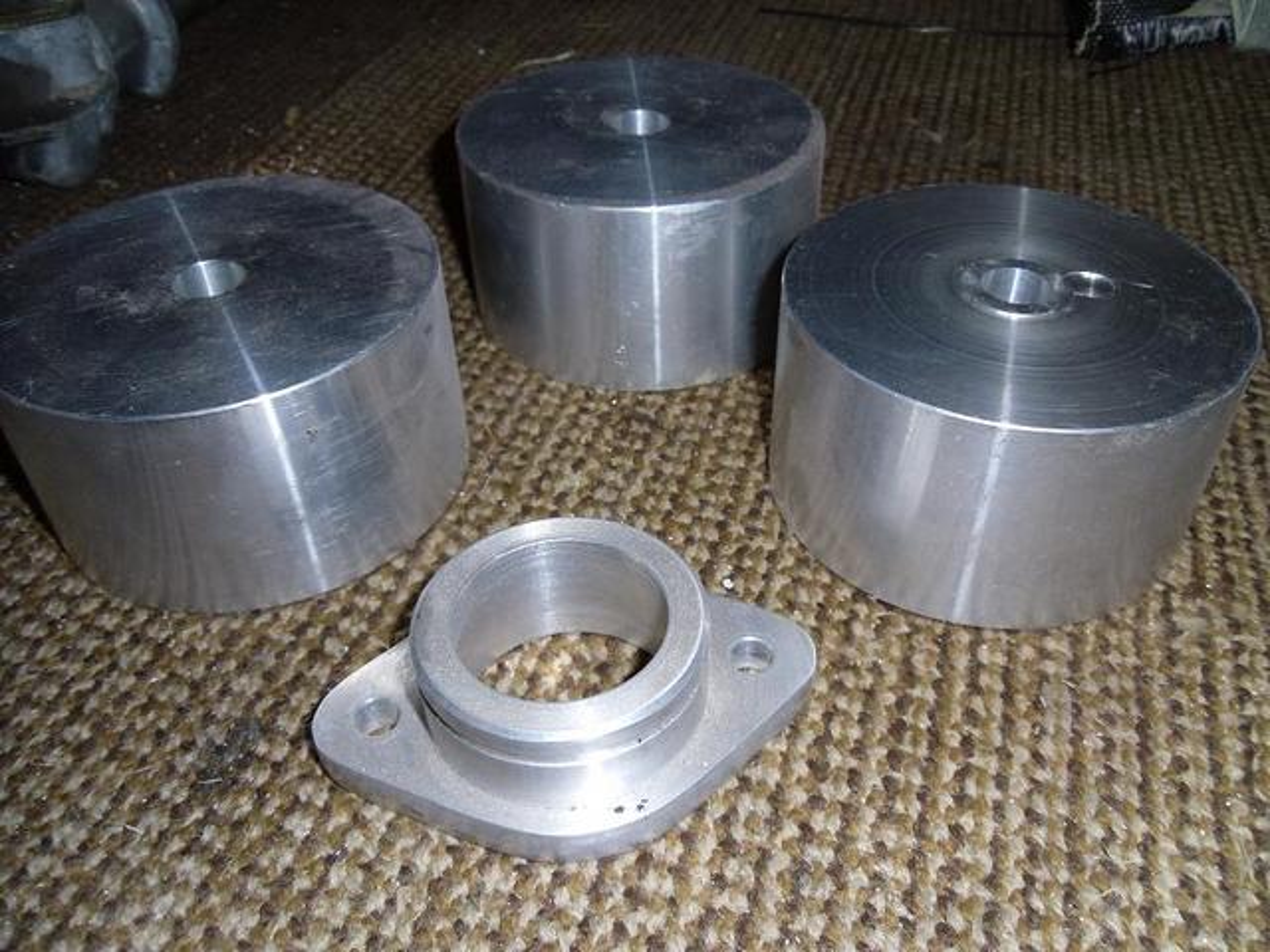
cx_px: 635
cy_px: 476
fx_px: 1137
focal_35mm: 31
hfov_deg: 58.4
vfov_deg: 45.4
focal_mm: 5.6
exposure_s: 1/45
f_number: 3.3
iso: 80
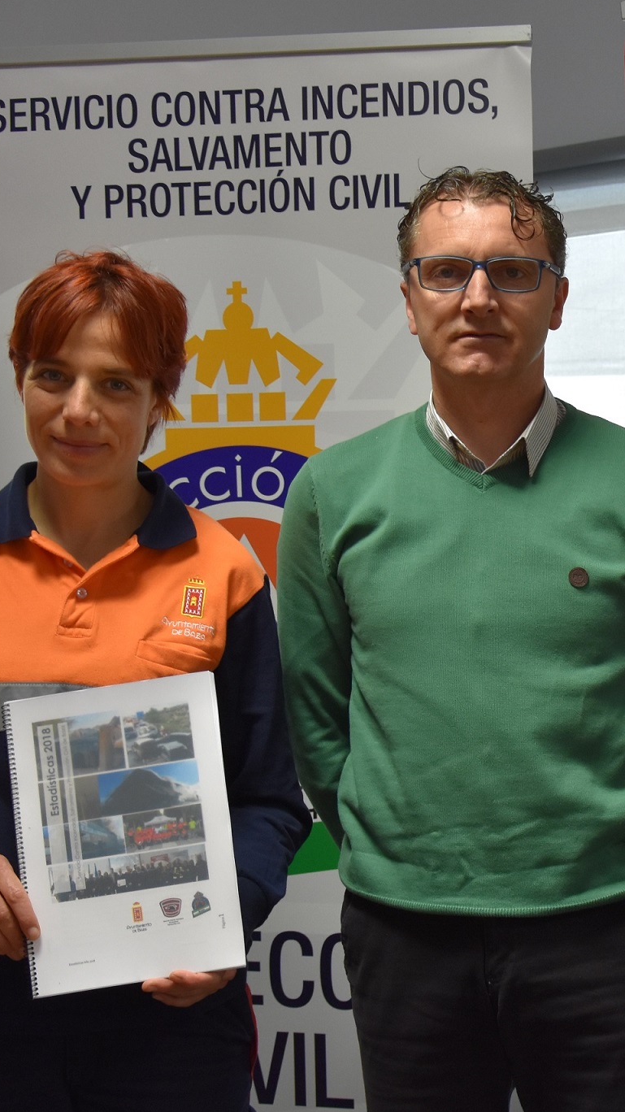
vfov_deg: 30.6
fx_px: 2032
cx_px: 612
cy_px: 625
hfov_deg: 17.1
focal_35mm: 69
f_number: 4.5
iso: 800
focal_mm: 25
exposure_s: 1/80
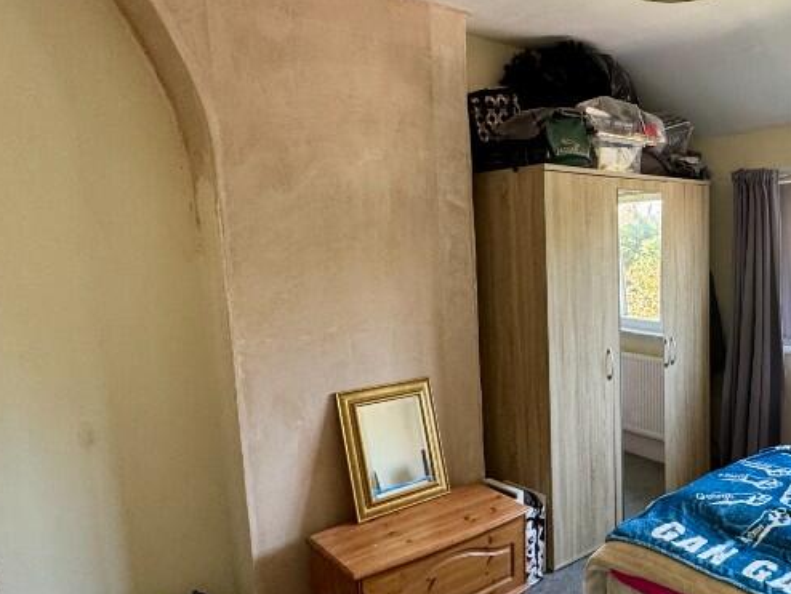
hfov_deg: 57.6
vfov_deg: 48.2
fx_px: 663
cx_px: 618
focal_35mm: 29
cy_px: 327
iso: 200
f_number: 2.2
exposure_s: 1/99
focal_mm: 2.22
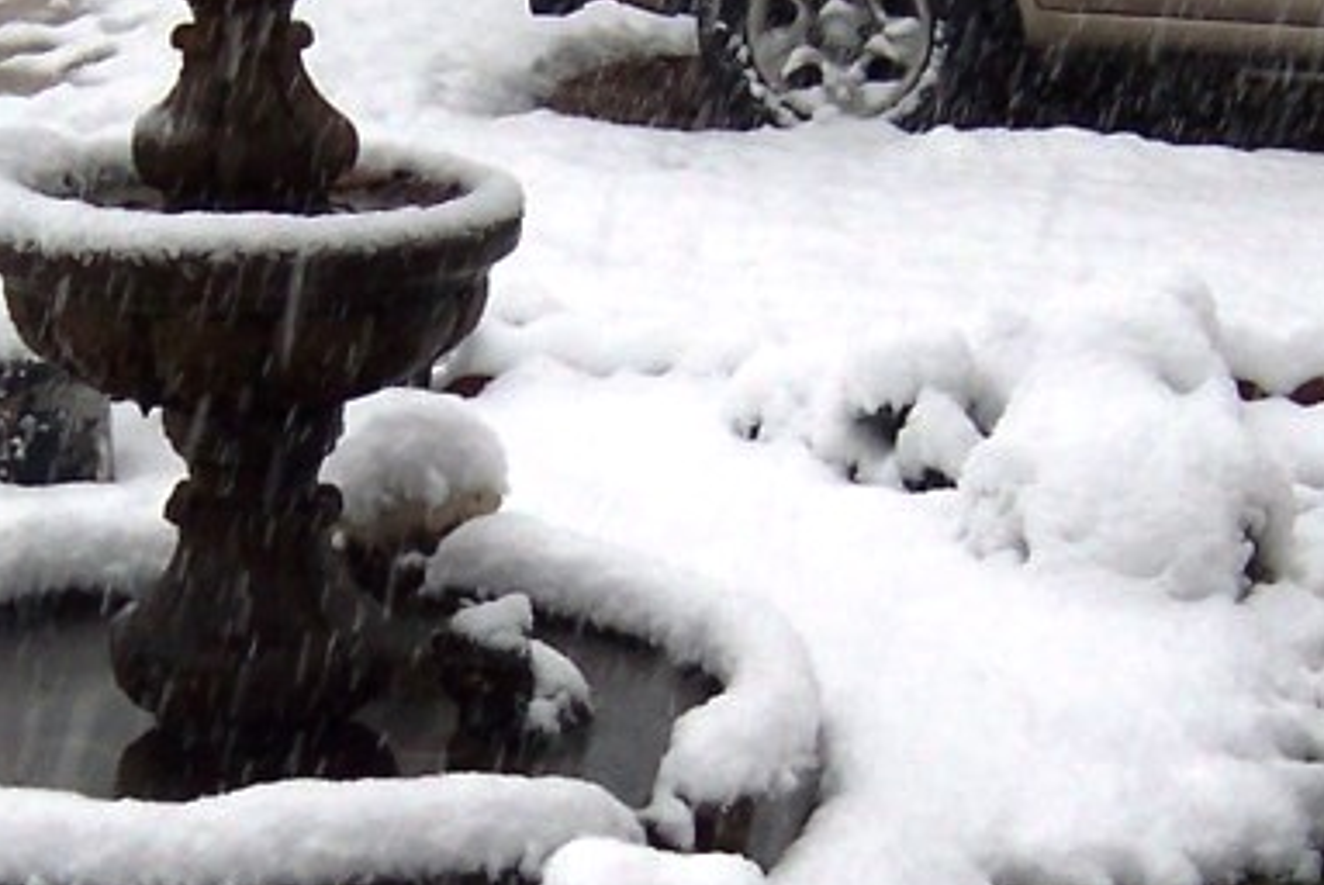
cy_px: 653
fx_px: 3680
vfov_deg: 13.7
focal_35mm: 100
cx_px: 515
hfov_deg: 20.4
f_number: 2.8
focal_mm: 5.6
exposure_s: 1/90
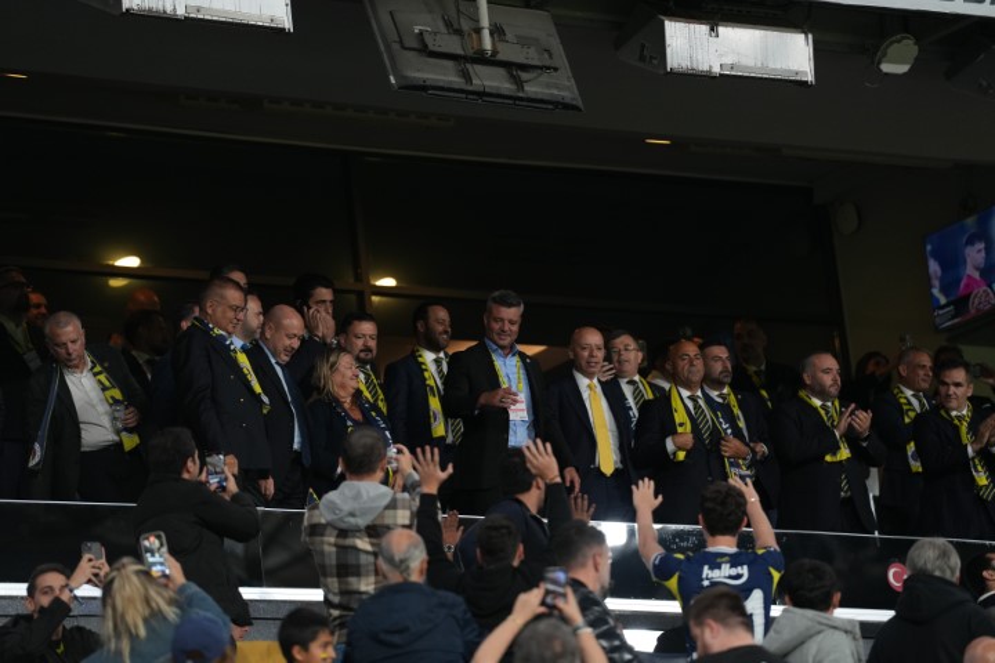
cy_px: 332
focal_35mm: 200
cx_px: 498
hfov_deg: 10.3
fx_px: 5527
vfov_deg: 6.9
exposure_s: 1/800
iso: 2000
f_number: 3.2
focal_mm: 200
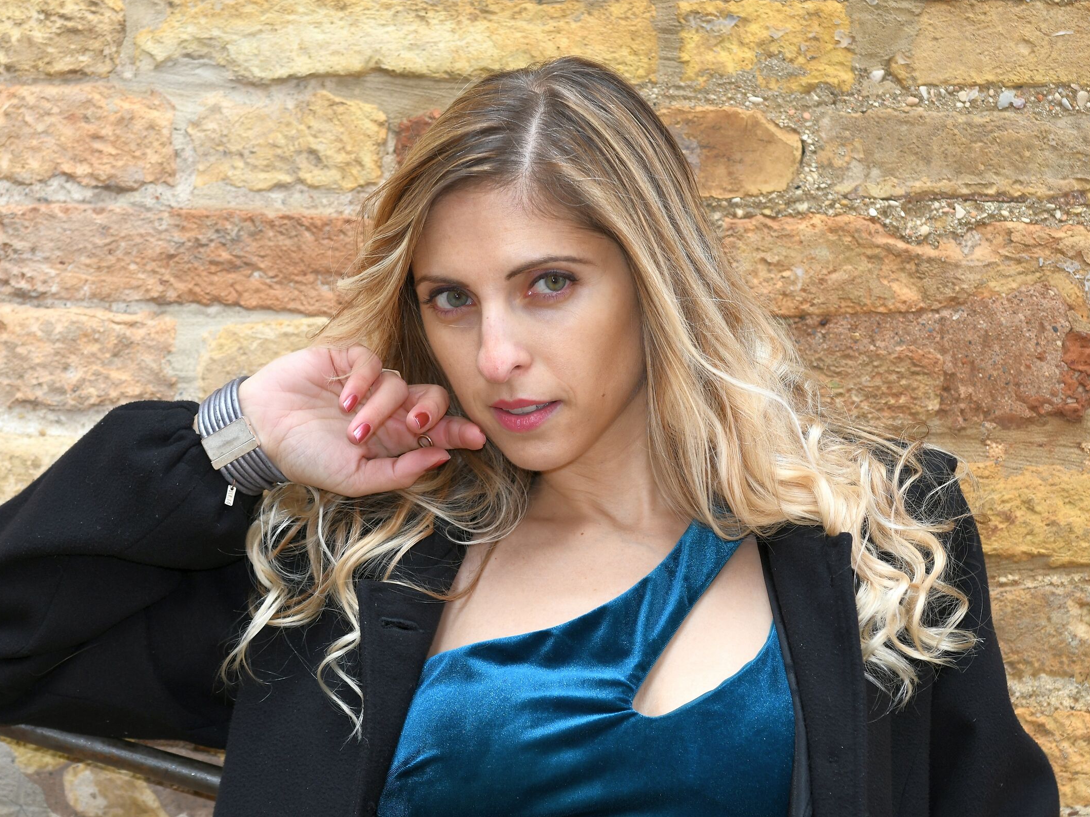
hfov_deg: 7.8
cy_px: 407
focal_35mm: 253
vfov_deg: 5.9
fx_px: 7952
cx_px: 522
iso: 280
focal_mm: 155
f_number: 4.5
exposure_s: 1/100
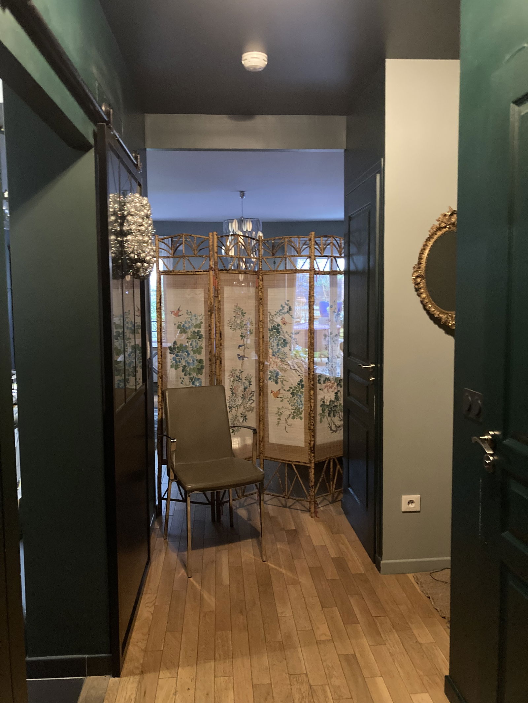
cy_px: 352
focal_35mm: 28
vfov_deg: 63.4
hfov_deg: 49.7
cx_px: 264
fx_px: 569
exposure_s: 1/25
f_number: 1.8
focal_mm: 3.99
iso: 640
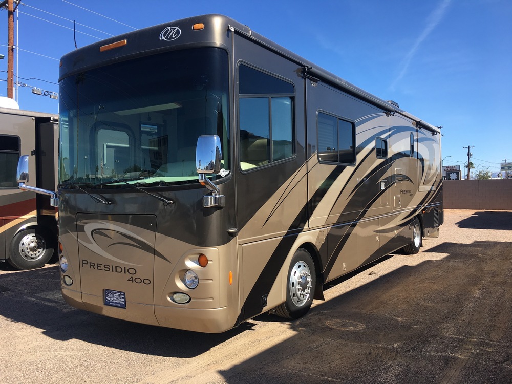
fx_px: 429
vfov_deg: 48.2
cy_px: 192
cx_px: 256
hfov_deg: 61.7
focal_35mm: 29
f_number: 2.2
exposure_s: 1/1068
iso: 25
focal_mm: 4.15
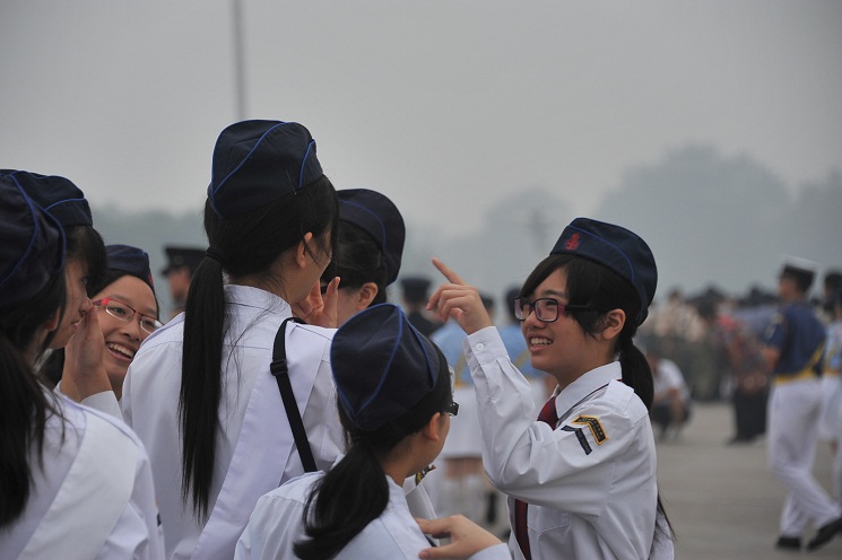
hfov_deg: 13.7
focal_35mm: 150
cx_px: 421
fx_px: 3507
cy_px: 280
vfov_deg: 9.1
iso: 400
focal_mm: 150
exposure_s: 1/125
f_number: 5.6
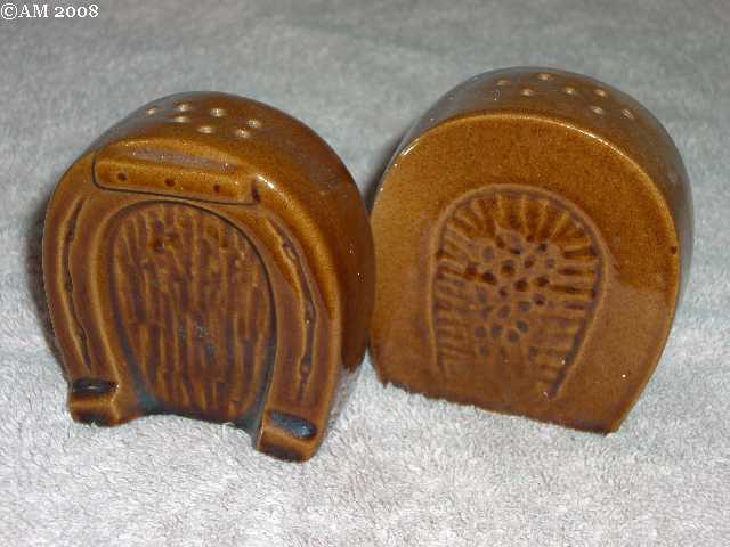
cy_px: 274
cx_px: 365
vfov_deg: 22.3
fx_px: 1392
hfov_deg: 29.4
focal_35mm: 66
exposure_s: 1/30
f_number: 7.6
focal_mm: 13.7
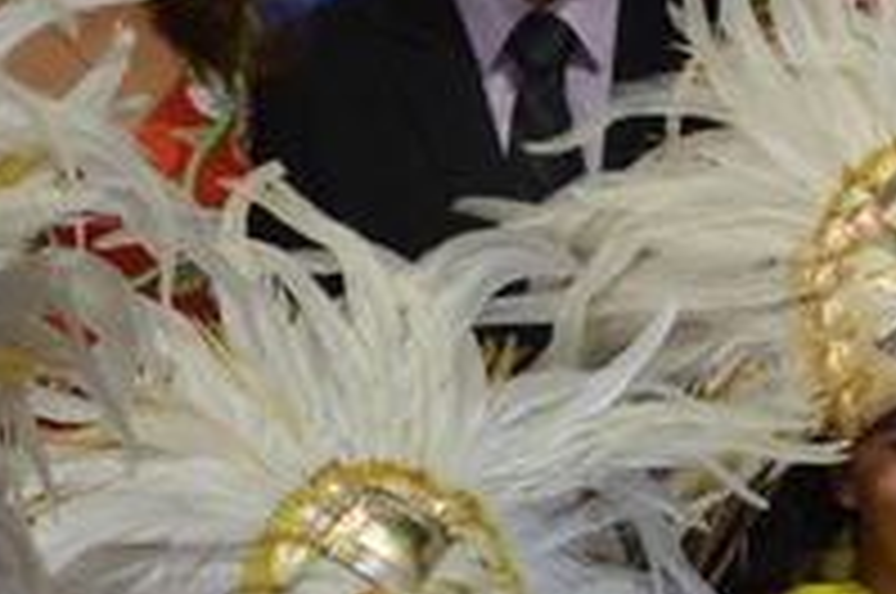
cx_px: 1270
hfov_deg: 13.1
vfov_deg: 9.1
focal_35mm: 150
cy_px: 189
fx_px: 3727
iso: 2000
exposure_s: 1/30
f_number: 4
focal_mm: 26
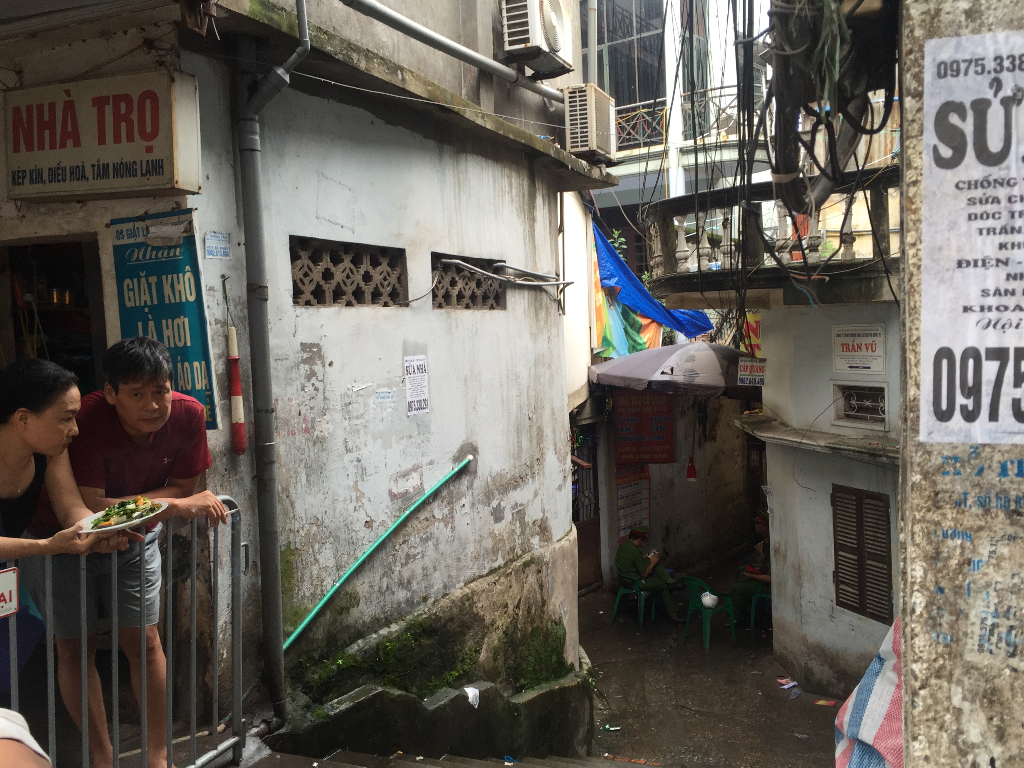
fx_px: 917
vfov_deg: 45.4
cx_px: 533
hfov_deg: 58.3
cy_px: 407
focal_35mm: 31
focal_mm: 4.15
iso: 40
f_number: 2.2
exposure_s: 1/100
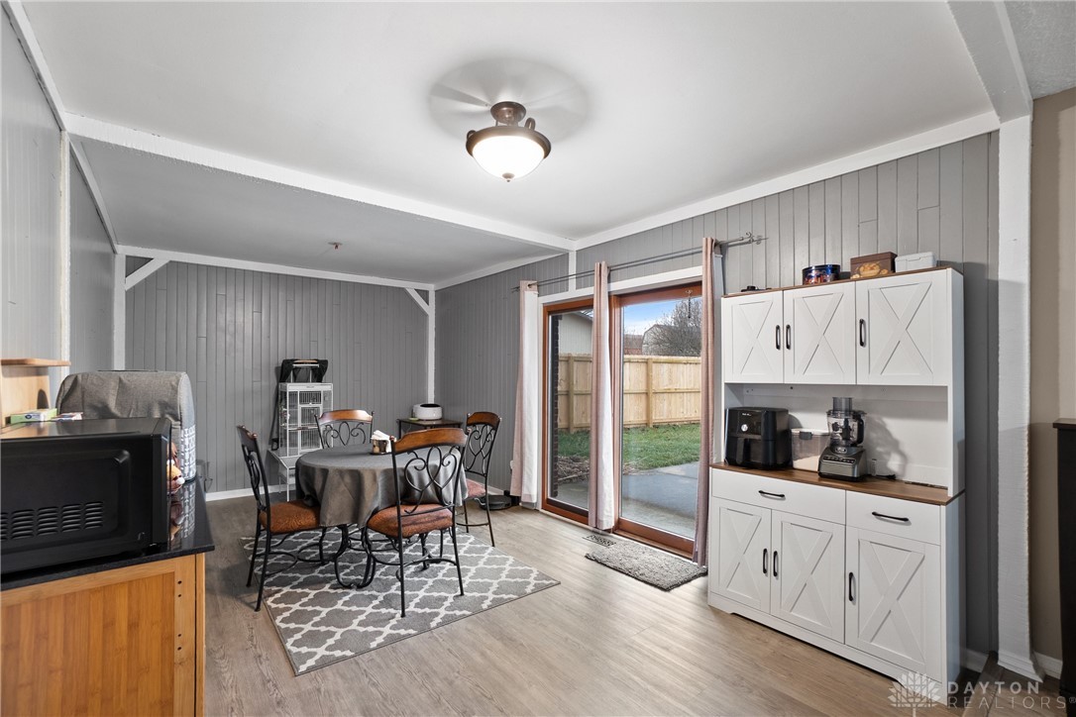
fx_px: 448
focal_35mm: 15
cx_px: 538
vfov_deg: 77.3
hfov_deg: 100.4
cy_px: 358
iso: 400
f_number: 5.6
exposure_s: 1/1.67
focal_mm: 10
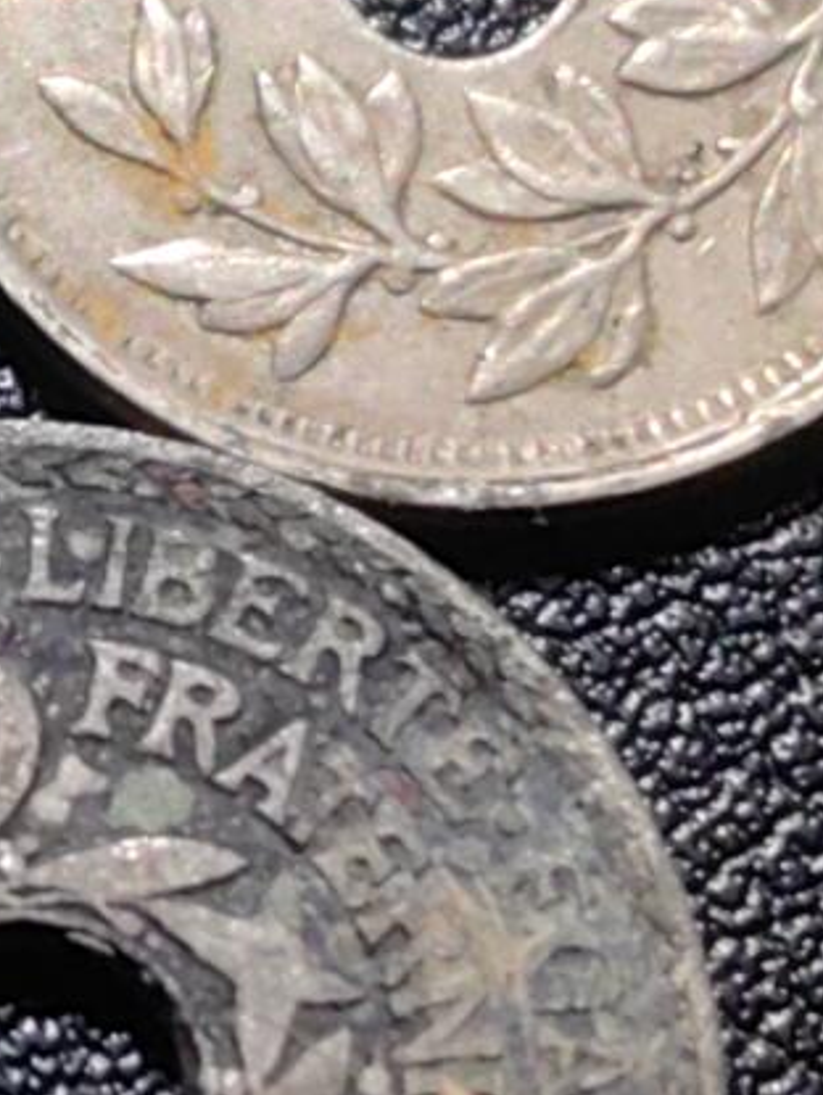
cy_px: 435
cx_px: -288
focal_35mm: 208
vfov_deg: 9.5
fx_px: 6583
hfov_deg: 7.1
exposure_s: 1/100
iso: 100
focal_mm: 5.75
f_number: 2
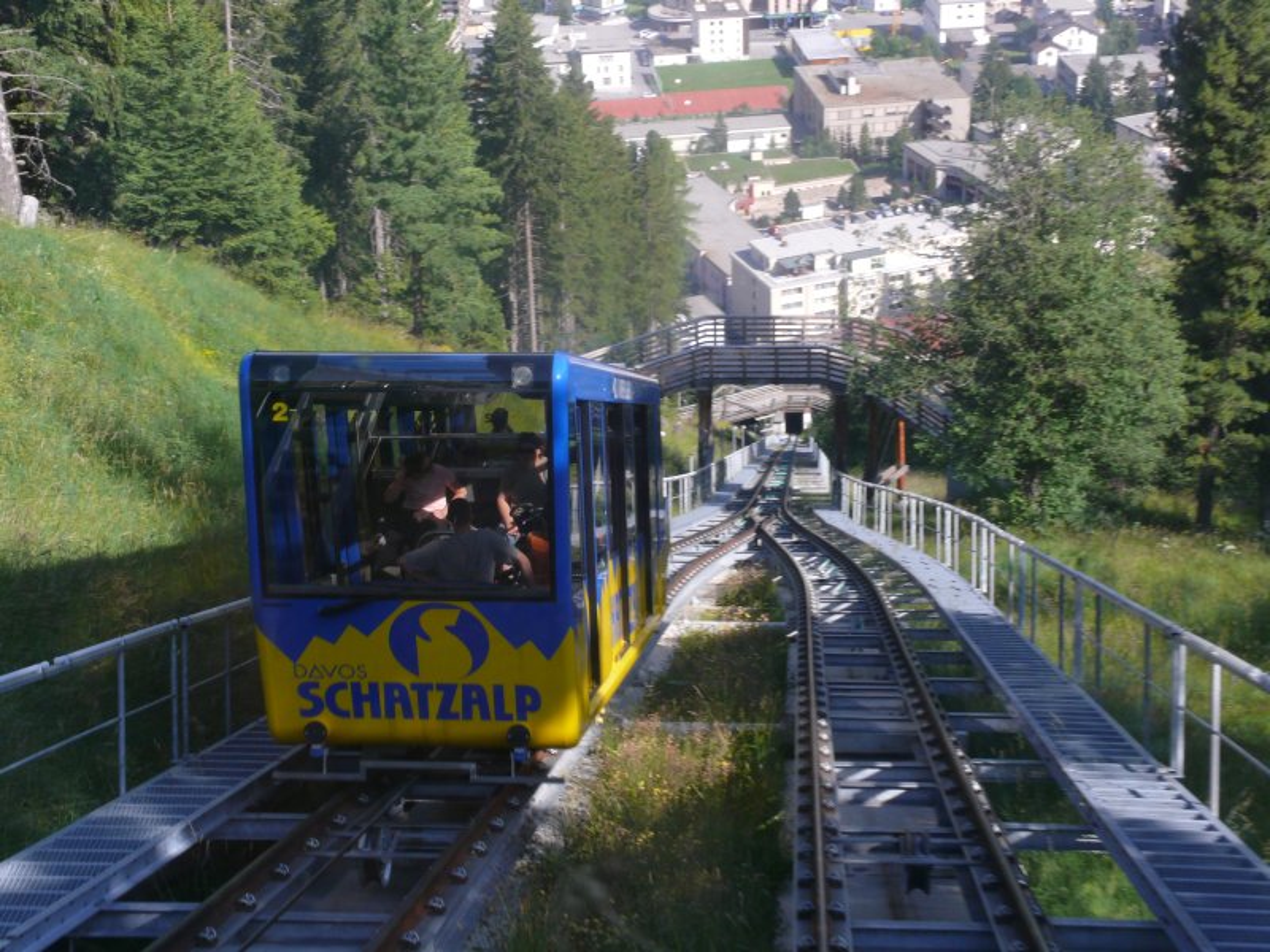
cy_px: 476
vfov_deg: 24.8
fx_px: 2165
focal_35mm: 59
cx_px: 635
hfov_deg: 32.7
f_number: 3.2
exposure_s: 1/50
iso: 100
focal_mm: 12.5
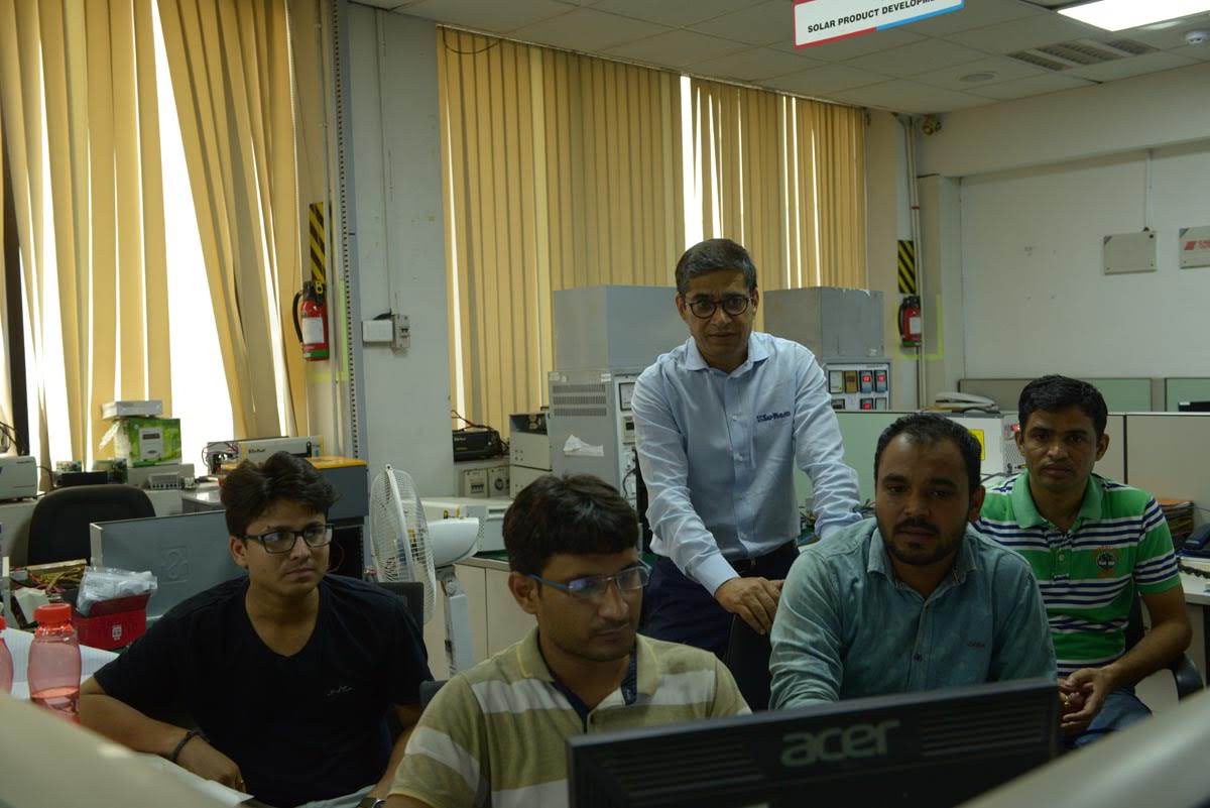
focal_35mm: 38
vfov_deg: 35.1
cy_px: 404
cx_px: 605
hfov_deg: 50.7
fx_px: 1278
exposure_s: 1/100
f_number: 5
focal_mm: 38
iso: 1600
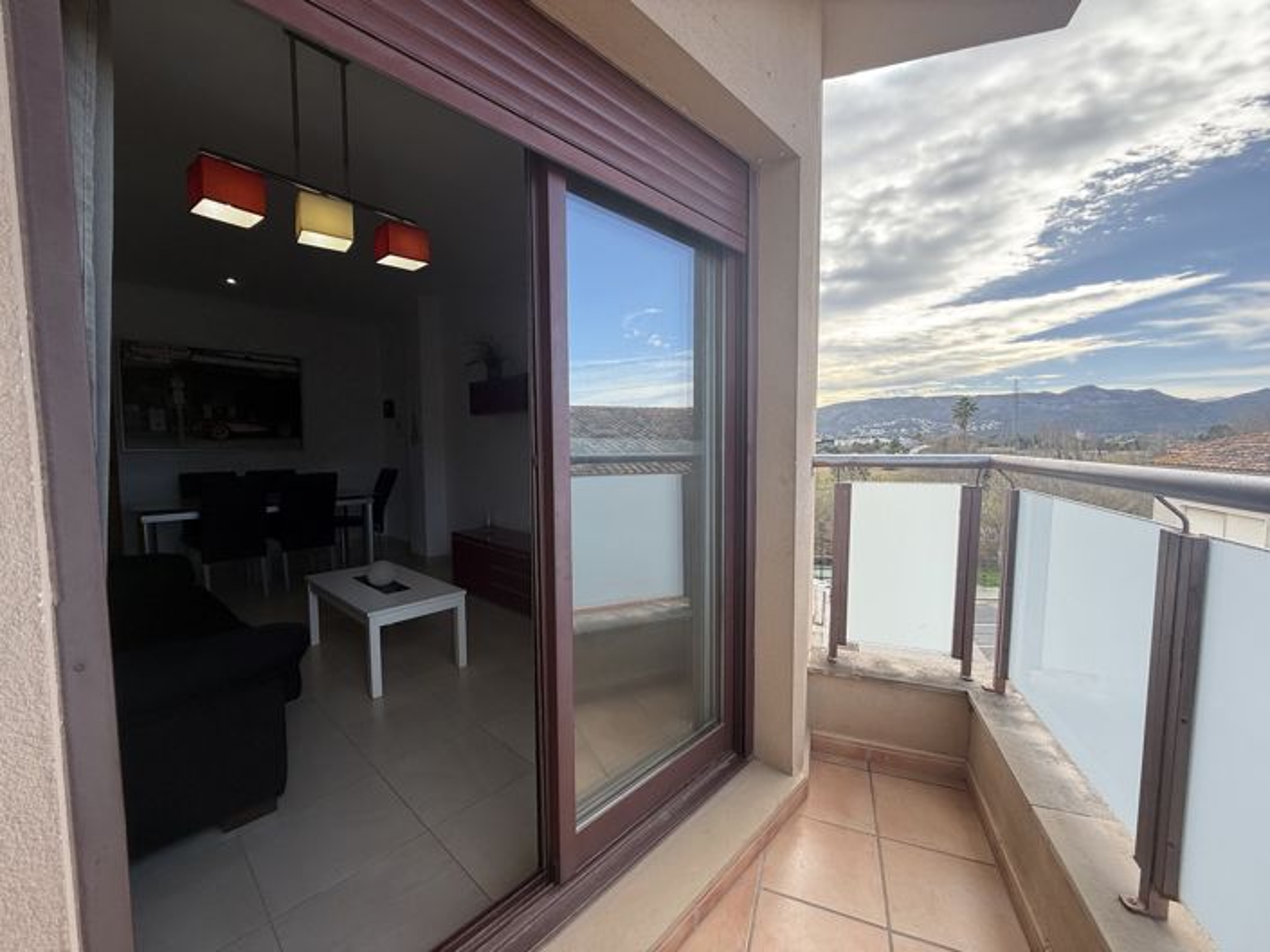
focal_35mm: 14
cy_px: 476
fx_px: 513
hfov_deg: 102.1
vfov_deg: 85.6
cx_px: 635
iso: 50
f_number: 2.2
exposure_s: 1/390
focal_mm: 2.22
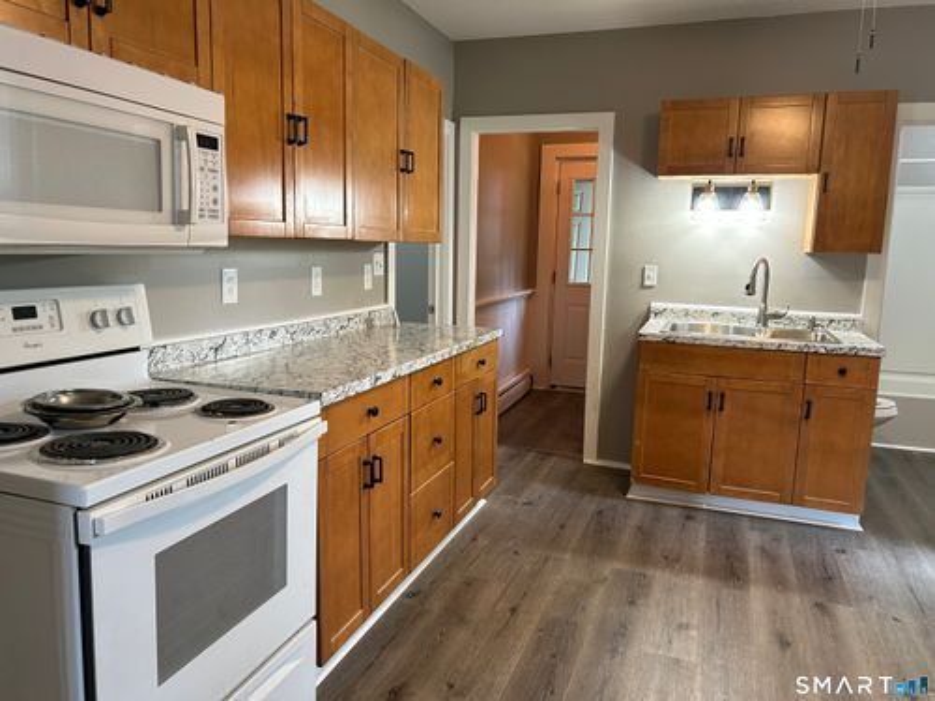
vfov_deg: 53.1
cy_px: 350
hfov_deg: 67.3
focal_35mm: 26
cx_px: 468
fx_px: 702
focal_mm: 5.7
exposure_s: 1/60
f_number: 1.5
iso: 160
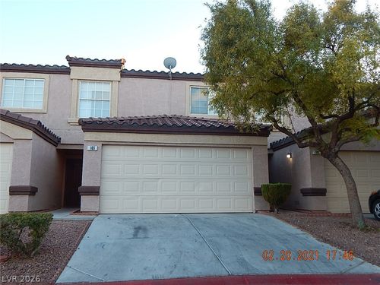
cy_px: 142
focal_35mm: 31
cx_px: 190
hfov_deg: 58.4
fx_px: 340
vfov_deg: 45.4
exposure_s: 1/125
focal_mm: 5.6
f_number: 3.2
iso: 125
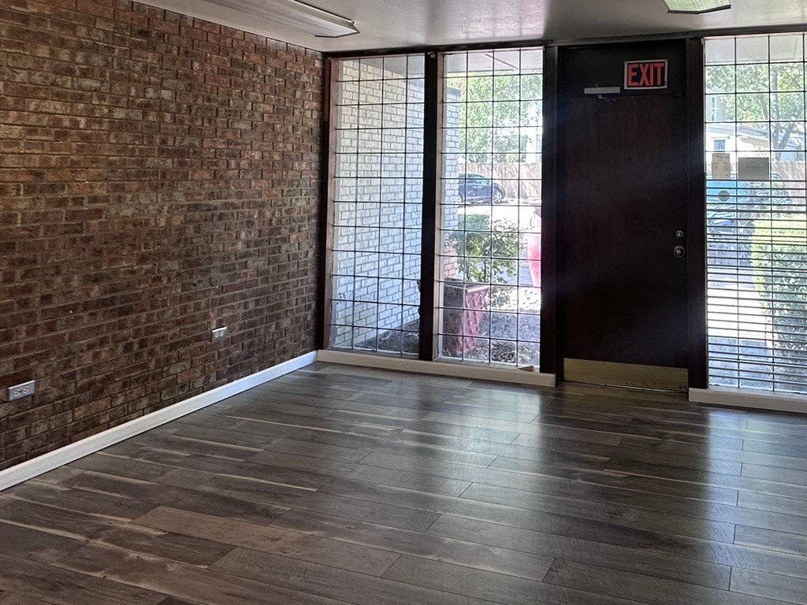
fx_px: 653
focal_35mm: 28
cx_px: 571
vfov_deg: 47.3
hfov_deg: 61.0
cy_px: 129
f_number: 2.2
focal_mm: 2.22
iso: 80
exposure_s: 1/120
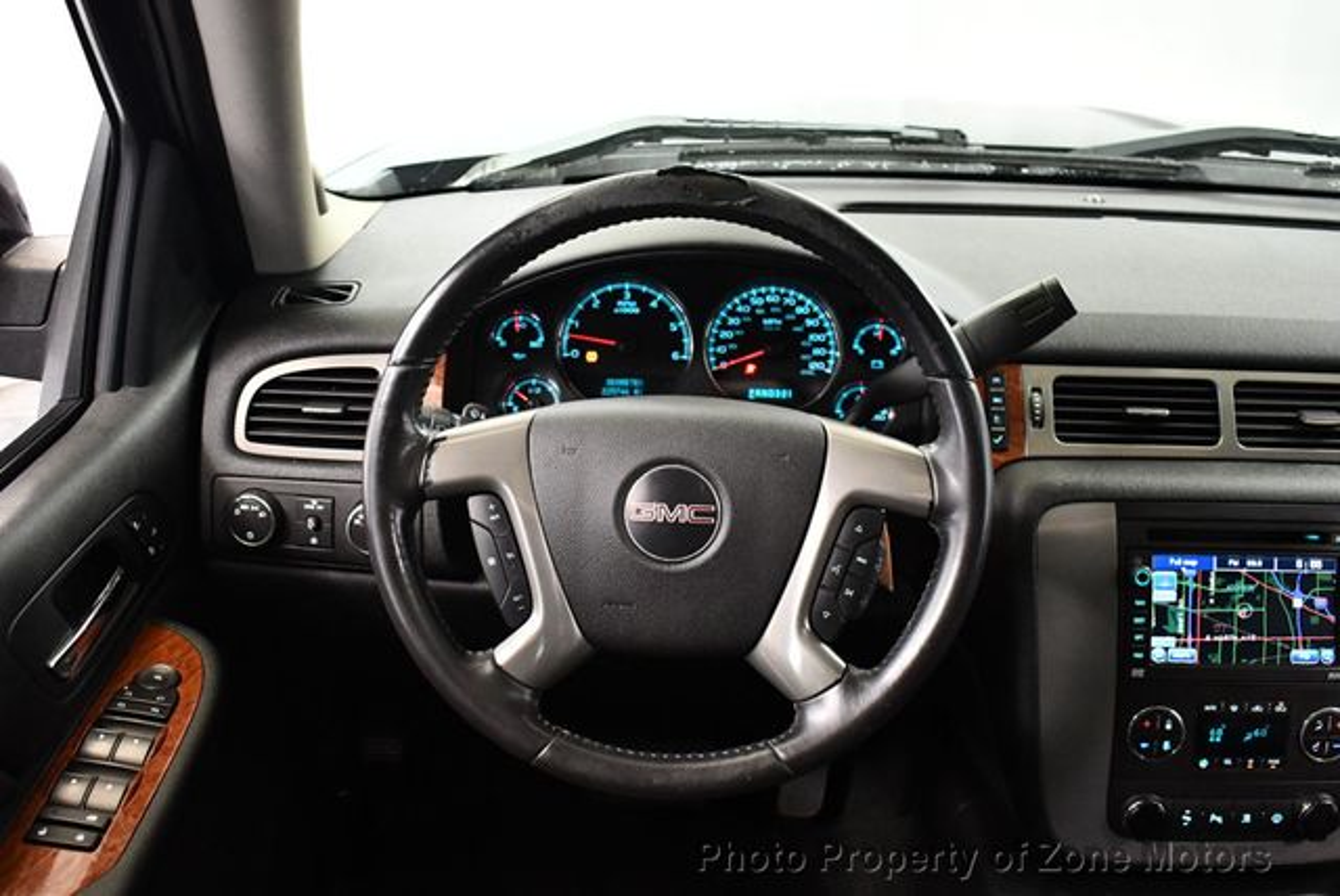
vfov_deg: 36.9
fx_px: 1341
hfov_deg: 53.1
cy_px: 448
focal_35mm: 36
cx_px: 670
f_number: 3.5
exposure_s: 1/60
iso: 3200
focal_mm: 18
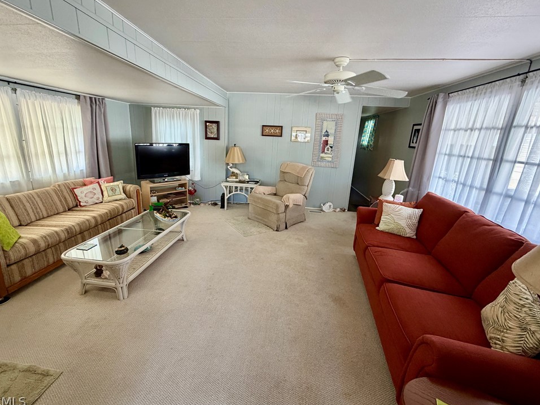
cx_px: 262
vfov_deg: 81.7
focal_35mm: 15
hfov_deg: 98.1
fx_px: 234
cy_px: 194
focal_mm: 2.22
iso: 320
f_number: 2.2
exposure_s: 1/107
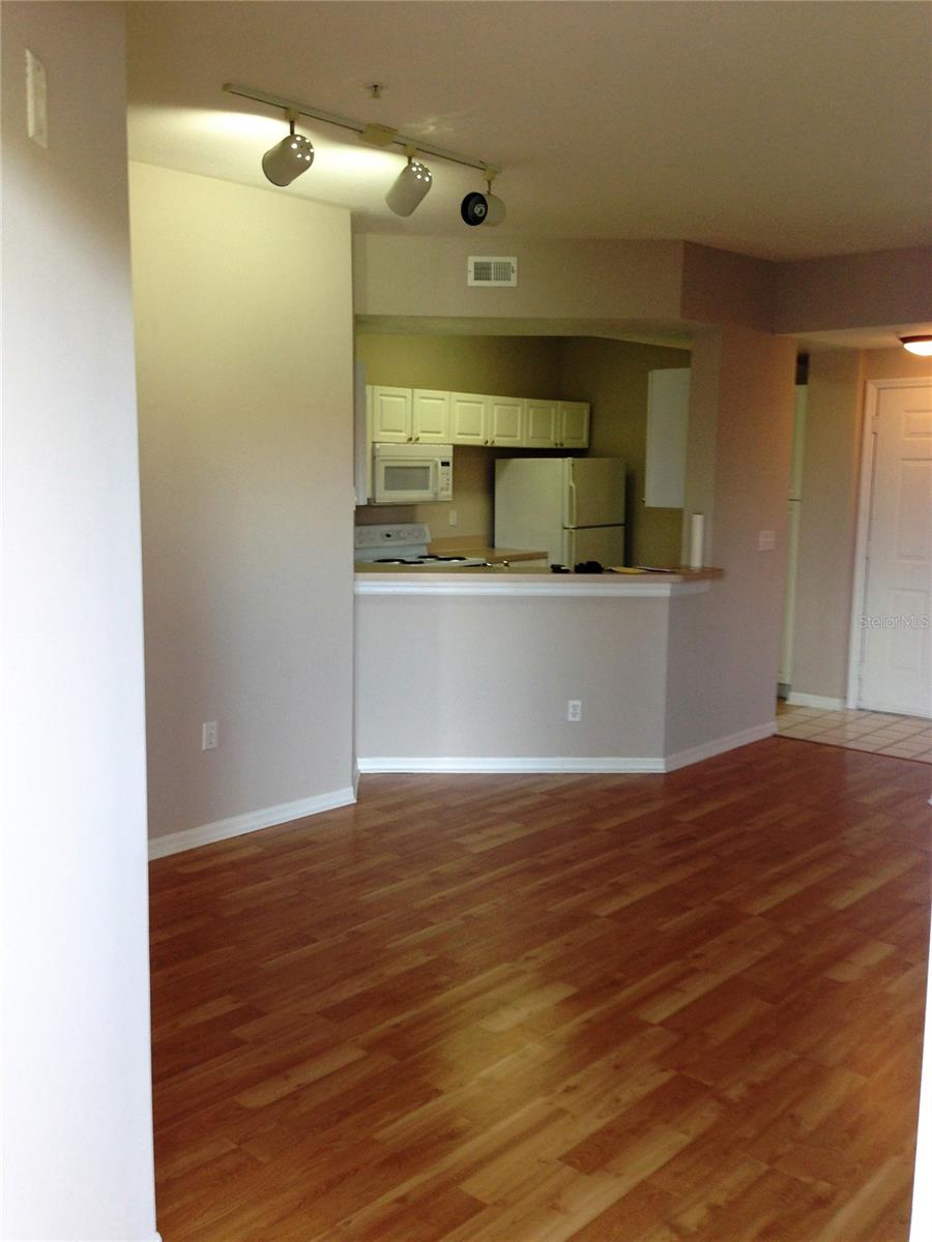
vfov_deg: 55.4
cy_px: 621
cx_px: 466
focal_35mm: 33
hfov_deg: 42.9
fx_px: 1185
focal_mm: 4.12
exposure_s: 1/20
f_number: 2.4
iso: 50
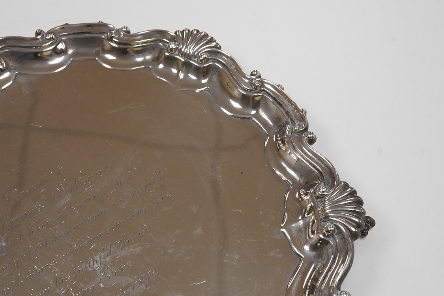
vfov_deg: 29.9
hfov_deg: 43.6
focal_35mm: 45
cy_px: 148
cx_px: 222
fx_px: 555
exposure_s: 1/160
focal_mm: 30
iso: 2500
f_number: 16
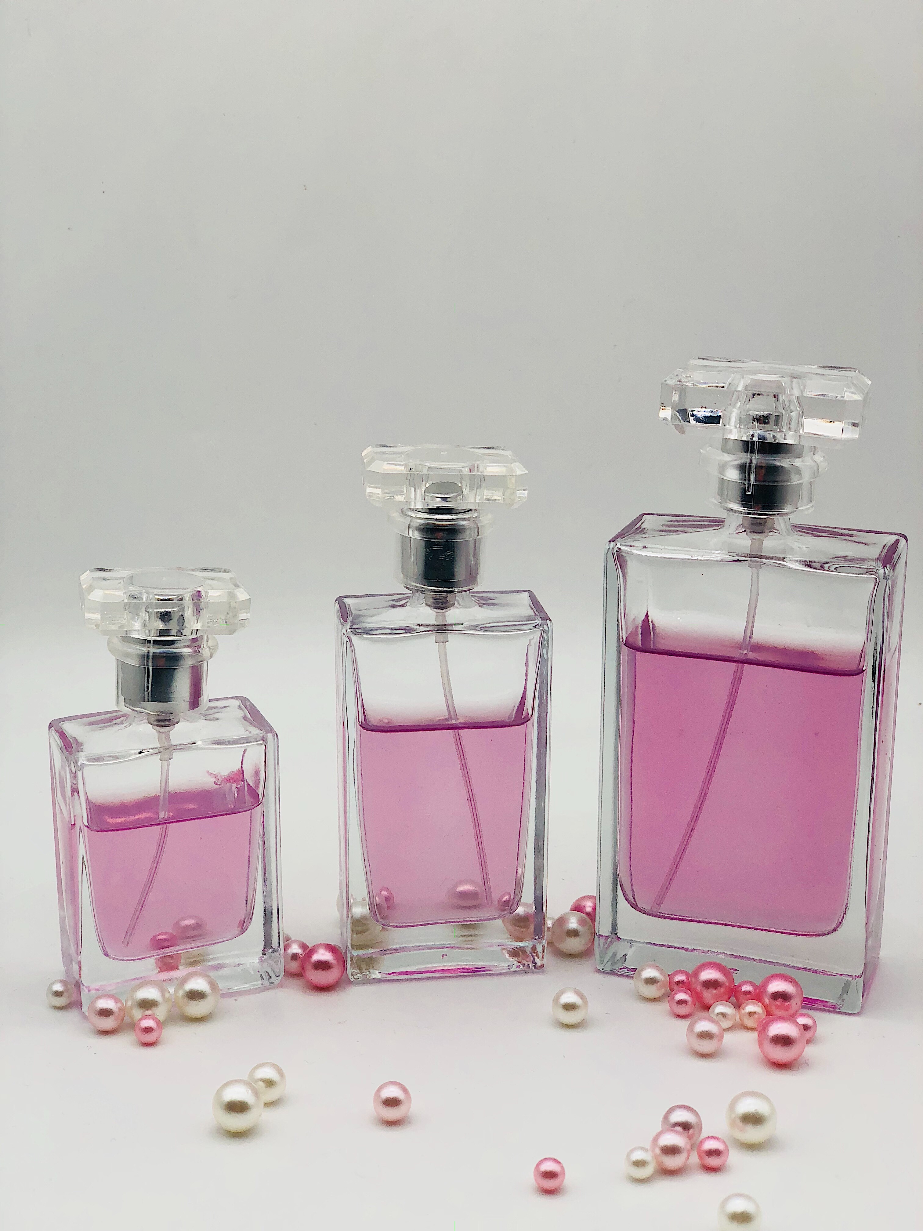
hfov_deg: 28.0
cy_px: 616
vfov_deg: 36.8
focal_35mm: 52
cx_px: 462
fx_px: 1849
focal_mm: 6
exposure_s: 1/242
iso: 16
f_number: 2.4
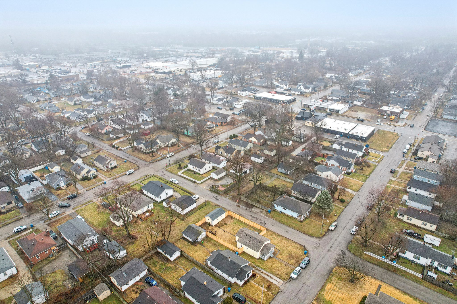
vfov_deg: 57.2
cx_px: 228
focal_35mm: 22
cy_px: 152
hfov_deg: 78.6
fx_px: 279
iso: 160
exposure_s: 1/500
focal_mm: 8.4
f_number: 2.8
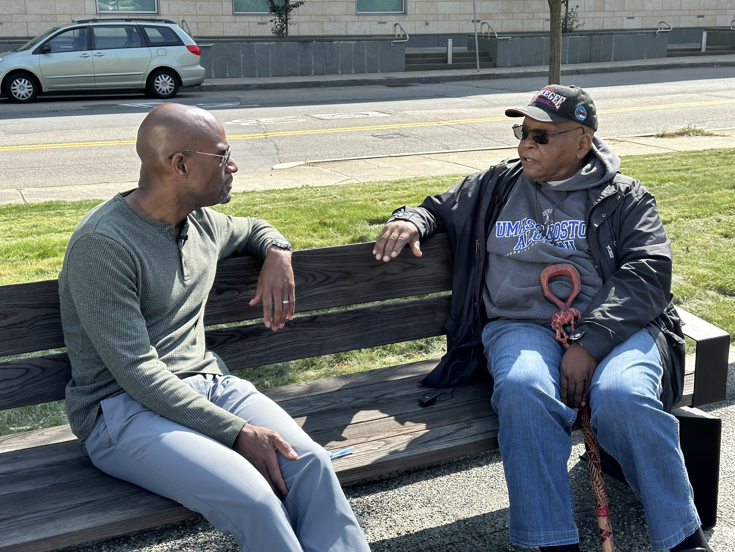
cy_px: 276
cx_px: 368
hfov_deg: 39.7
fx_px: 1019
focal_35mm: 48
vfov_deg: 30.3
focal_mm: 6.86
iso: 64
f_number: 1.78
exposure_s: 1/1414
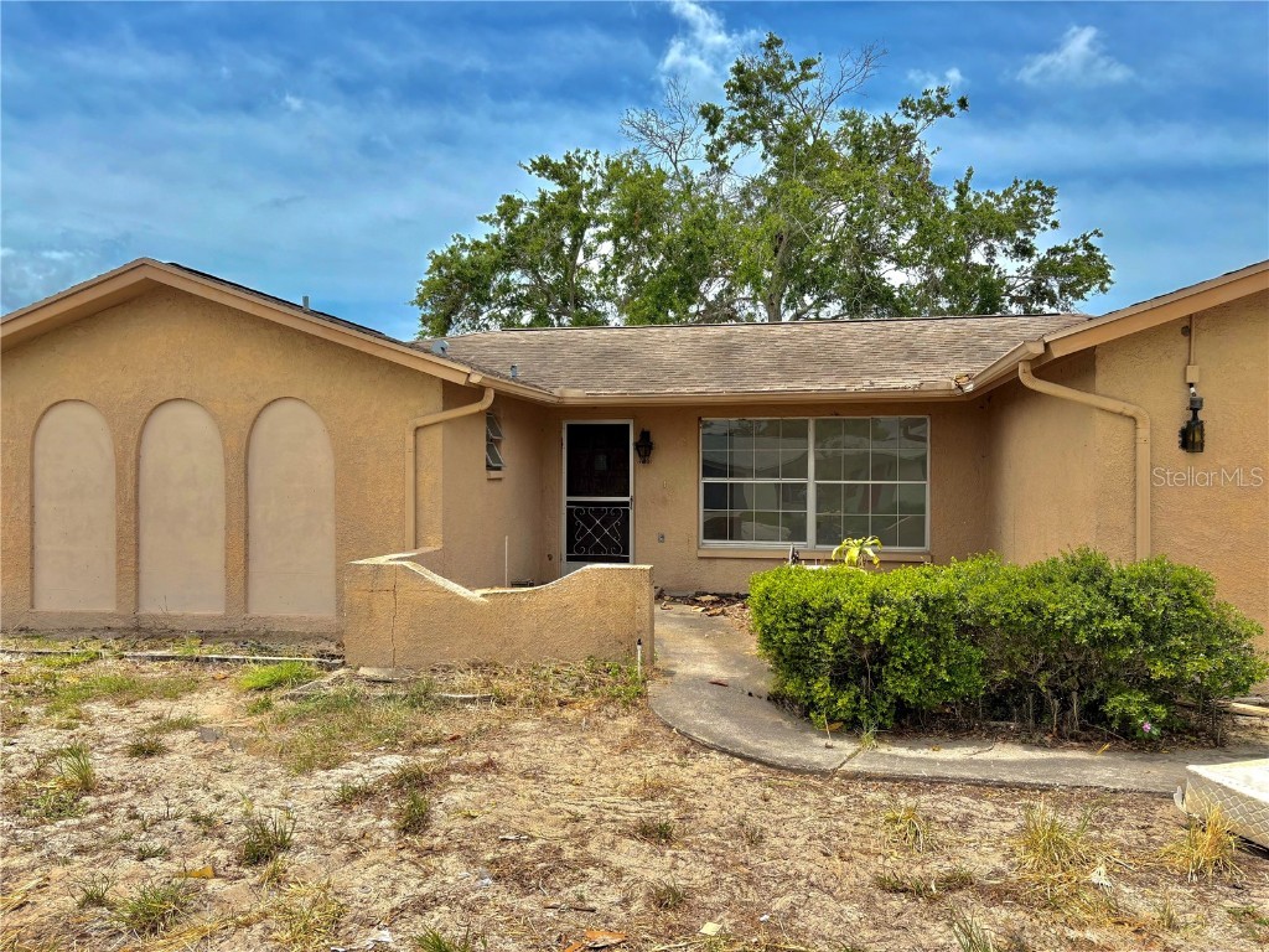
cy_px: 476
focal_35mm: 26
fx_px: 953
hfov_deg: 67.3
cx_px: 634
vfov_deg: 53.1
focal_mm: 5.96
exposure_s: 1/4329
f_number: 1.6
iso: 50
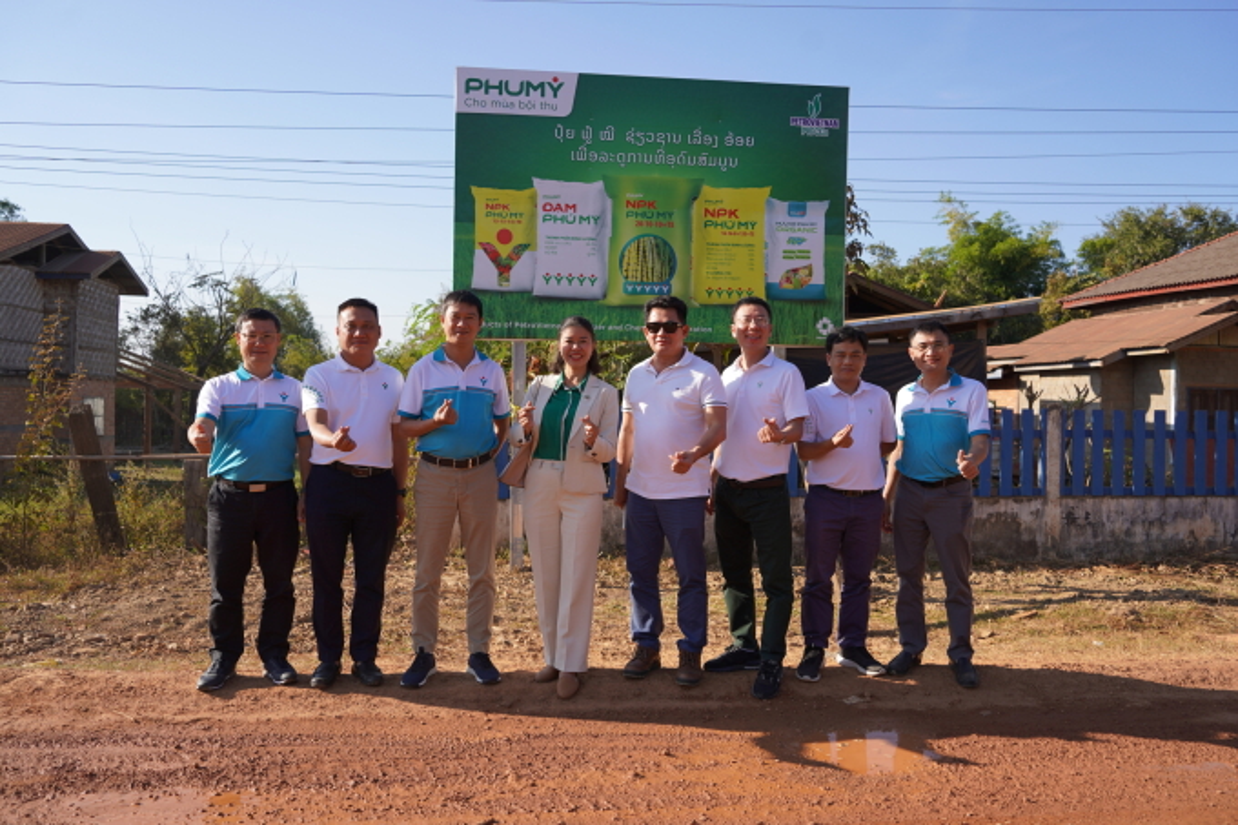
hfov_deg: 63.7
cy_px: 412
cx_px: 619
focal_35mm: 29
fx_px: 997
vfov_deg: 44.9
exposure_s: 1/500
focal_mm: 29
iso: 100
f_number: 4.5
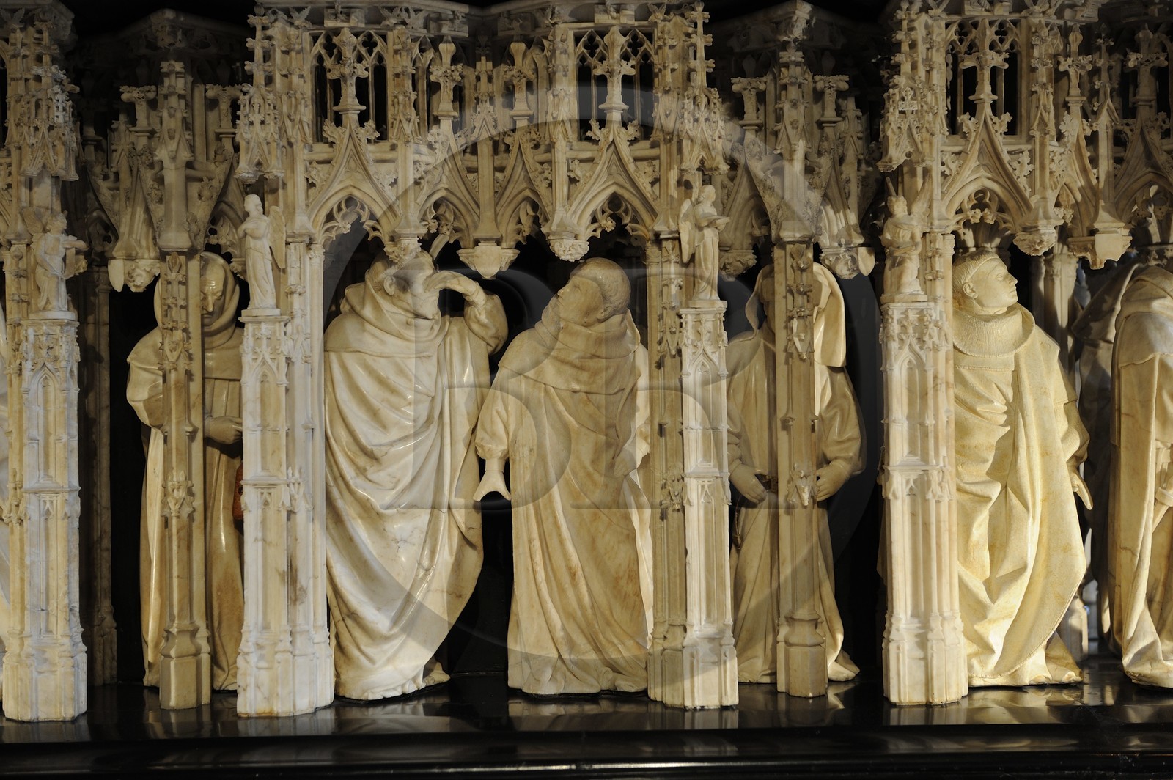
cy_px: 390
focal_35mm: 62
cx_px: 586
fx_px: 2018
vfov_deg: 21.9
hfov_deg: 32.4
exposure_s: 1/60
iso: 800
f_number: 4
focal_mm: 62
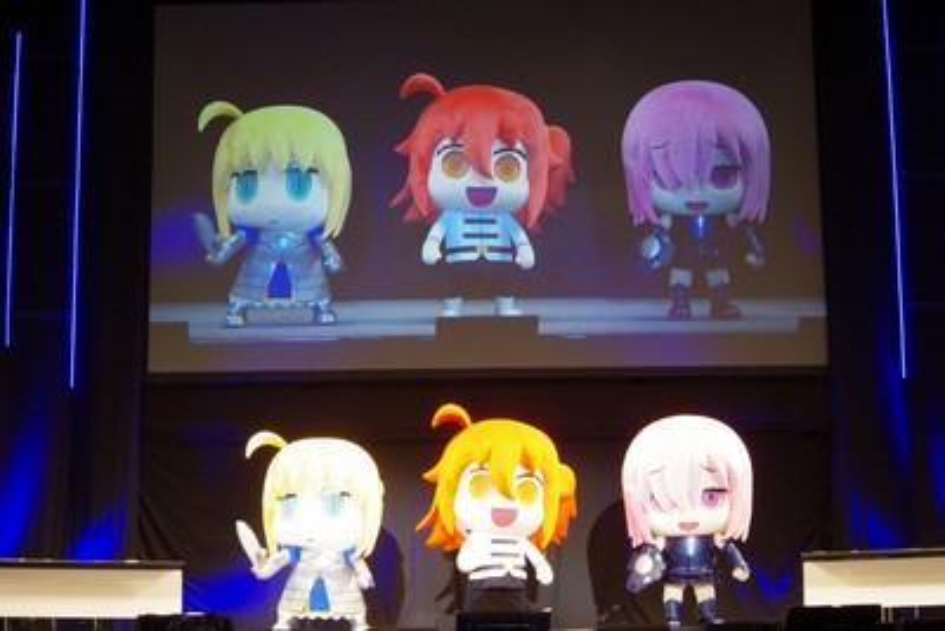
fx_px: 1969
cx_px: 472
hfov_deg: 27.0
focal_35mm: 75
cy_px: 316
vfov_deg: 18.2
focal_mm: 50
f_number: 6.3
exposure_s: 1/80
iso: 3200
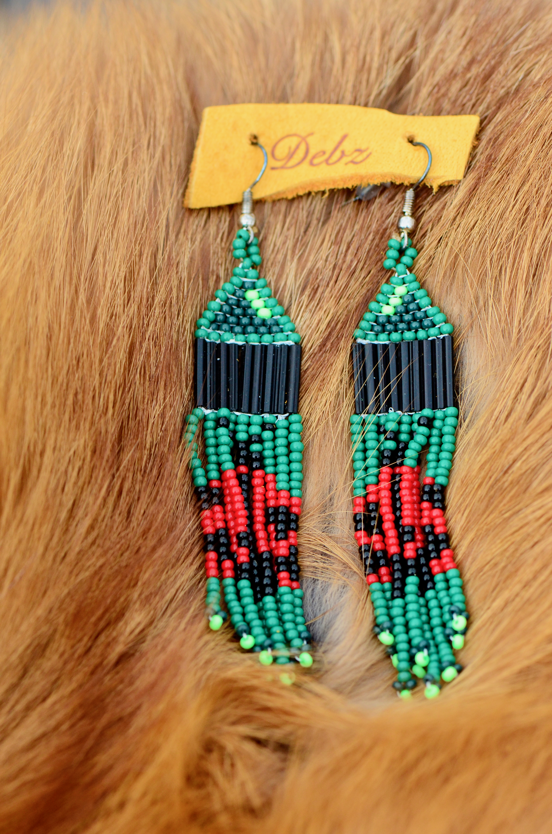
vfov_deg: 13.1
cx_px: 276
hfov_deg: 8.7
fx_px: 3639
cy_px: 417
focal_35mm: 158
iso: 800
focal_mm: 105
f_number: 5.6
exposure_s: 1/640
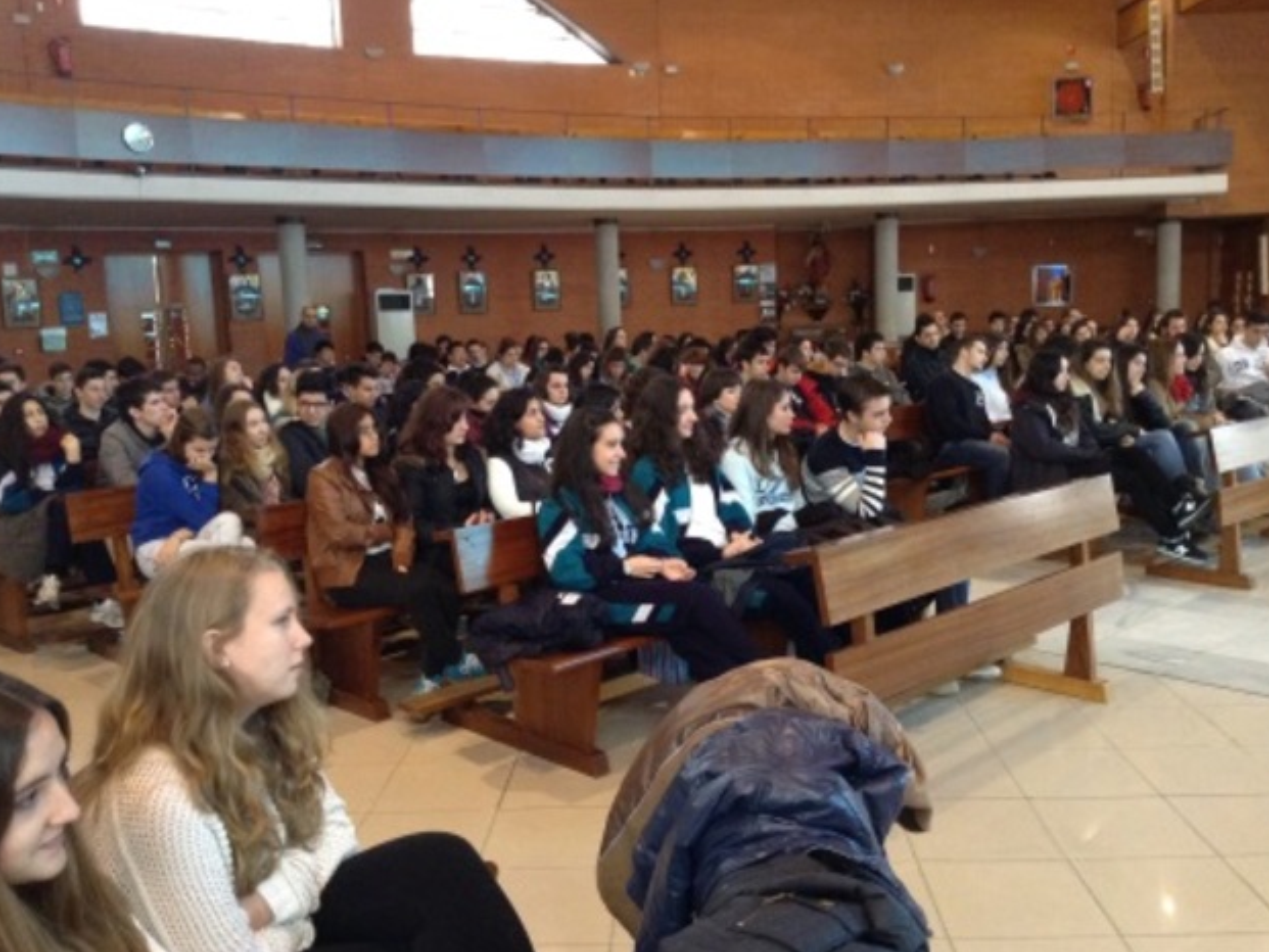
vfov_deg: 41.8
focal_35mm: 34
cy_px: 477
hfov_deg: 53.9
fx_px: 1247
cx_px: 644
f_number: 2.4
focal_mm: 3.3
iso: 250
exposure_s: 1/25
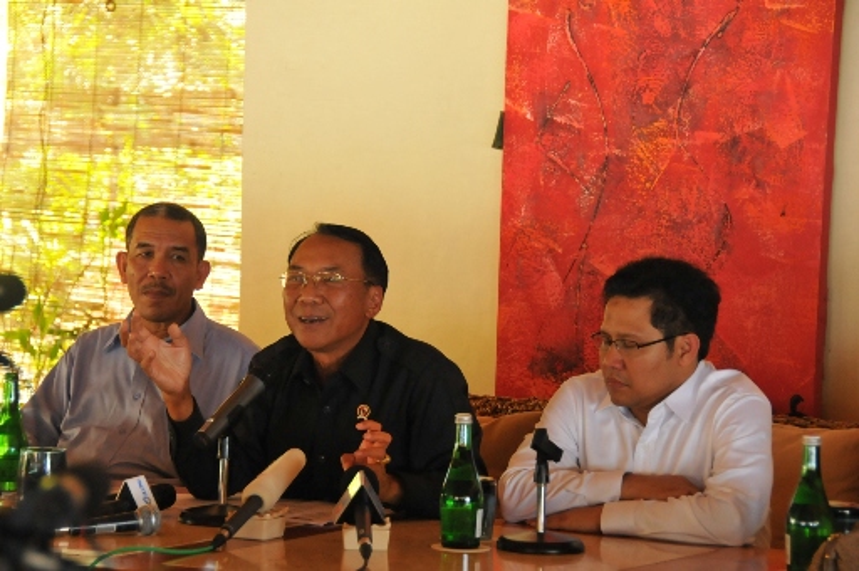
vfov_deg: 10.1
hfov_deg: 15.2
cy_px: 286
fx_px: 3217
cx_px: 430
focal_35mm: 135
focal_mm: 90
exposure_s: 1/50
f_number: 5.6
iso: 1000
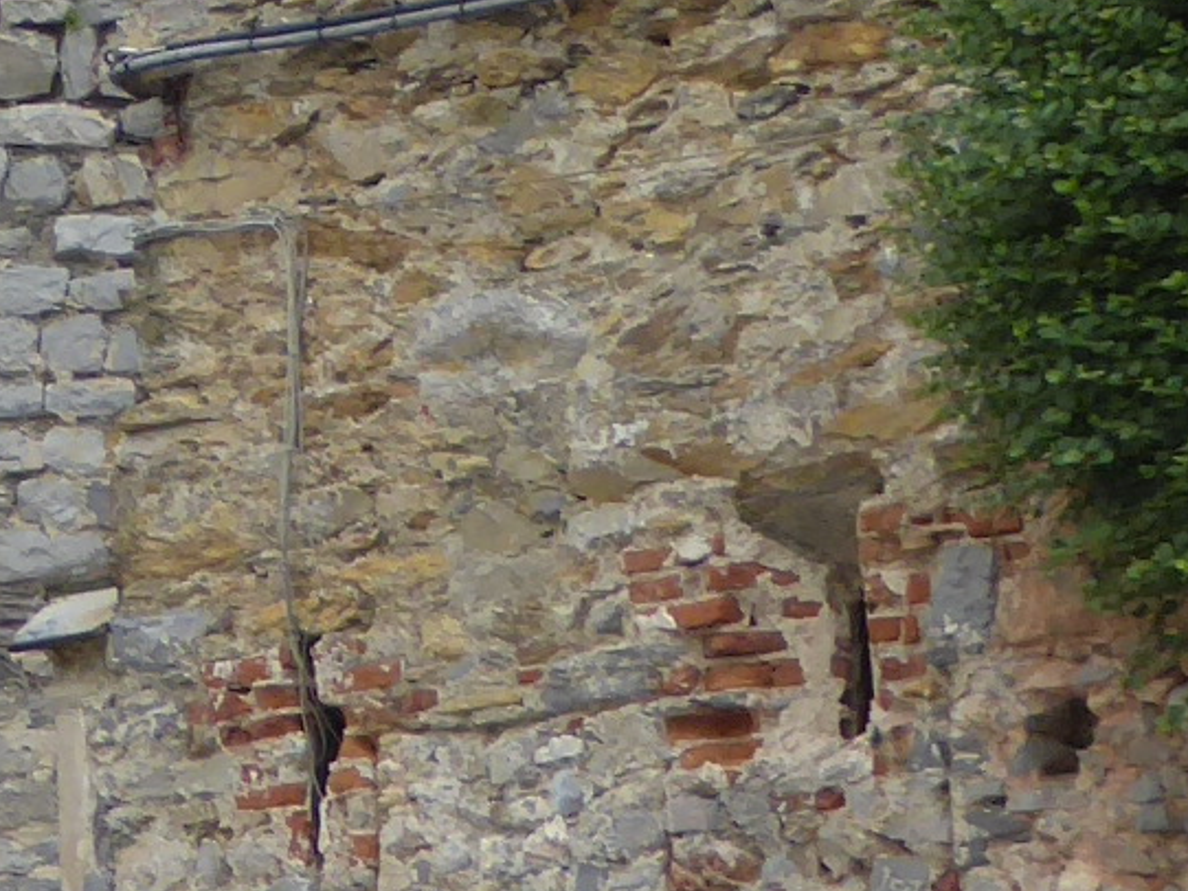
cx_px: -1447
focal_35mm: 374
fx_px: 12838
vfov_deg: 4.0
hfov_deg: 5.2
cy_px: 443
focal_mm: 13.2
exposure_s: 1/200
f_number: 4.6
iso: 160
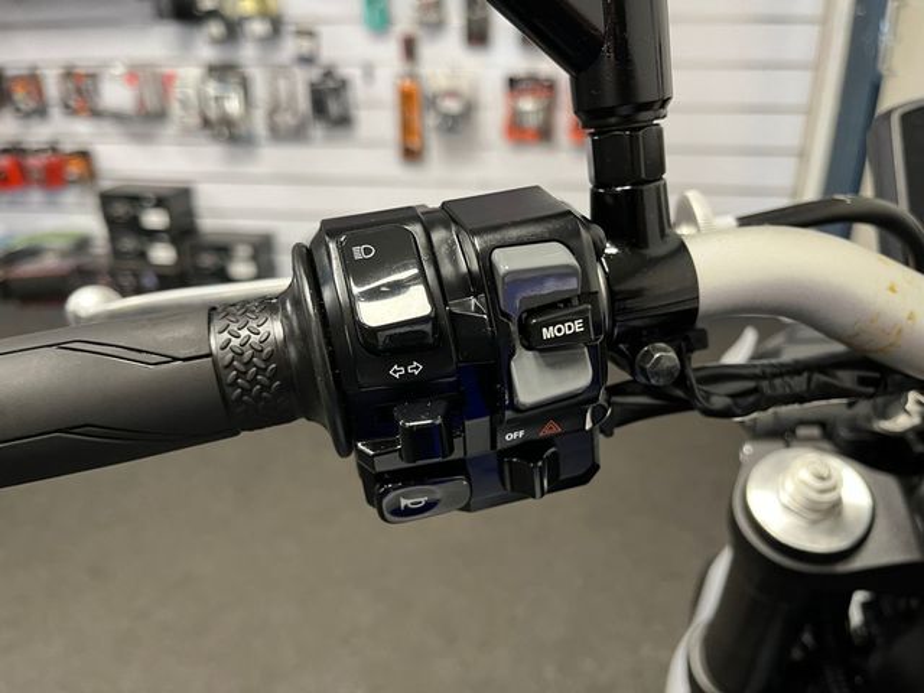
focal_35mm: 26
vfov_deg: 53.1
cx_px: 462
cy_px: 346
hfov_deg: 67.3
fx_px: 694
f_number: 1.6
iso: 250
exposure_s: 1/50
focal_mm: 5.1
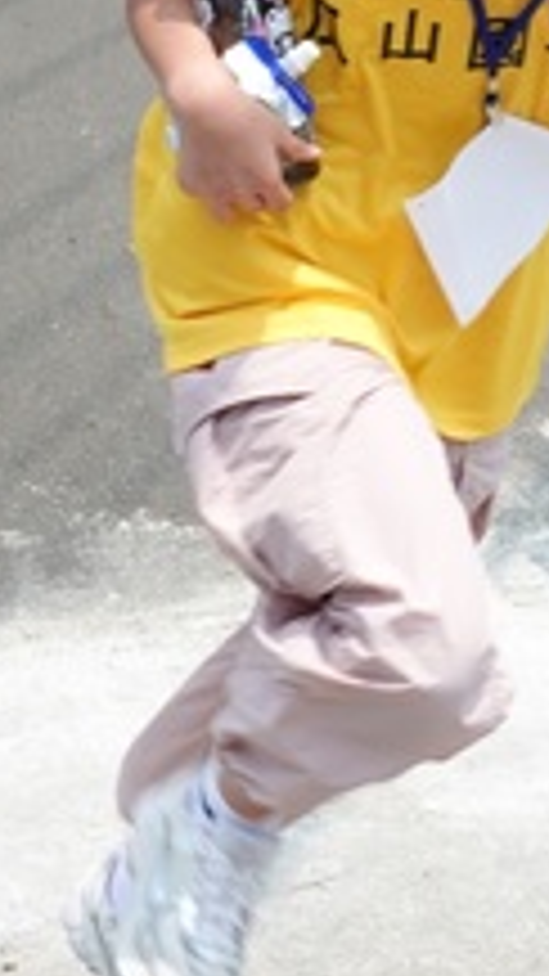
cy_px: 173
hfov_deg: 6.3
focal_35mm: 189
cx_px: 936
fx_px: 4893
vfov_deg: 11.4
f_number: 5
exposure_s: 1/400
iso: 125
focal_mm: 20.9
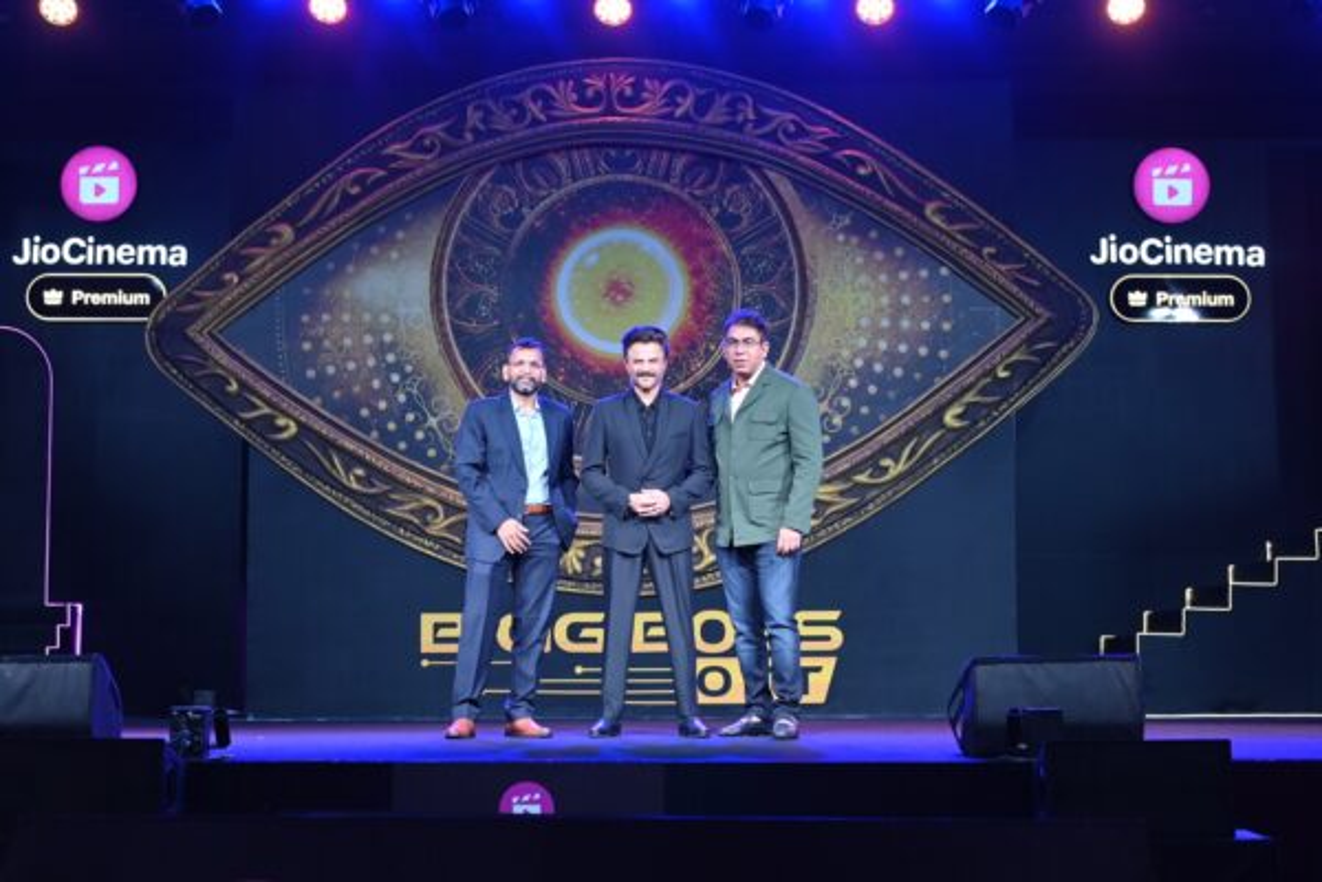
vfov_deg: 21.6
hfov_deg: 31.9
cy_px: 441
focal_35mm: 63
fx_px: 2313
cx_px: 661
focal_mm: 42
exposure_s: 1/160
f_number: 4
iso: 1250
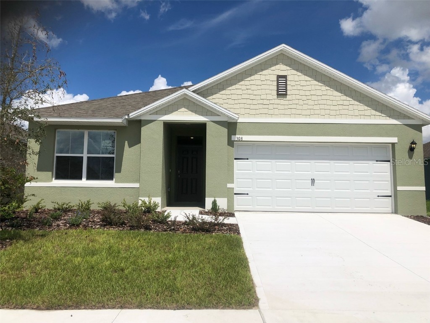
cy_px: 162
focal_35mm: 28
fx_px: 348
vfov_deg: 49.7
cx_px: 215
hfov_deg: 63.4
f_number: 1.8
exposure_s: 1/6098
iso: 20
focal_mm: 3.99
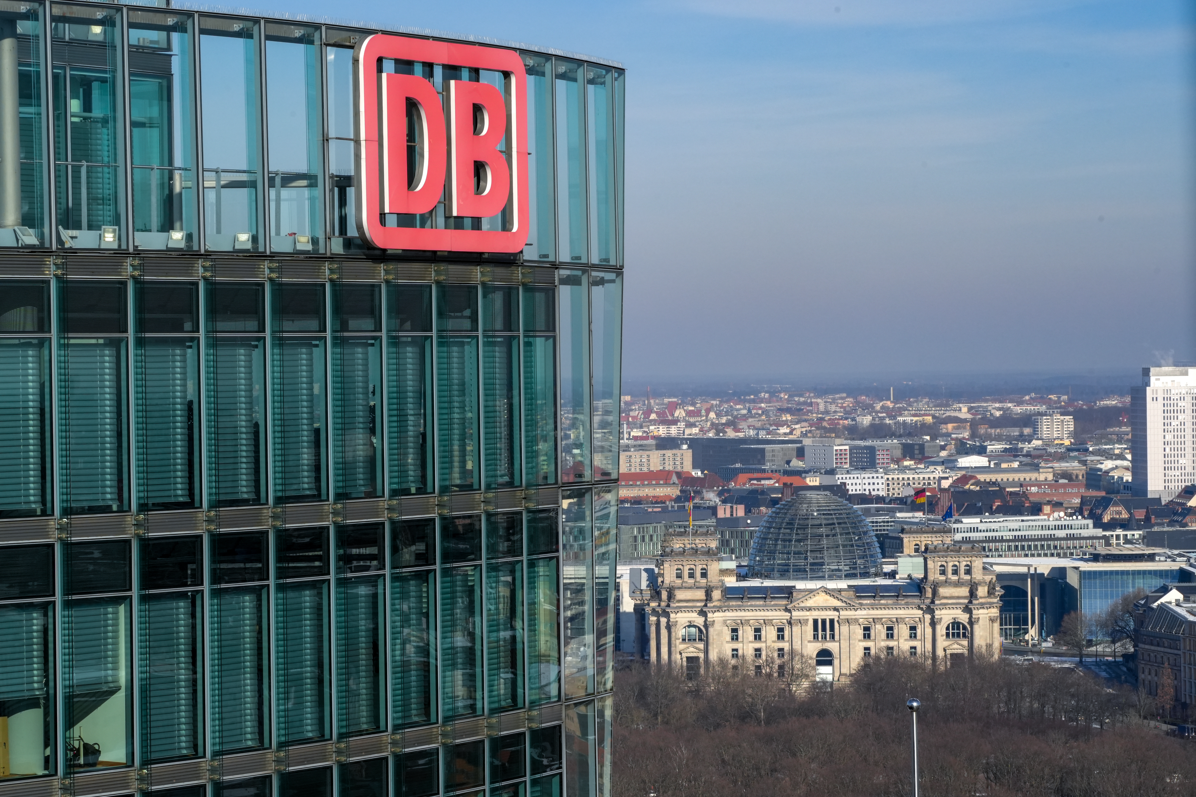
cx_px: 598
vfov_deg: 13.0
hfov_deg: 19.3
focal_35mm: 106
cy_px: 398
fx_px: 3508
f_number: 16
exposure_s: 1/1250
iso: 1250
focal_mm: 105.6
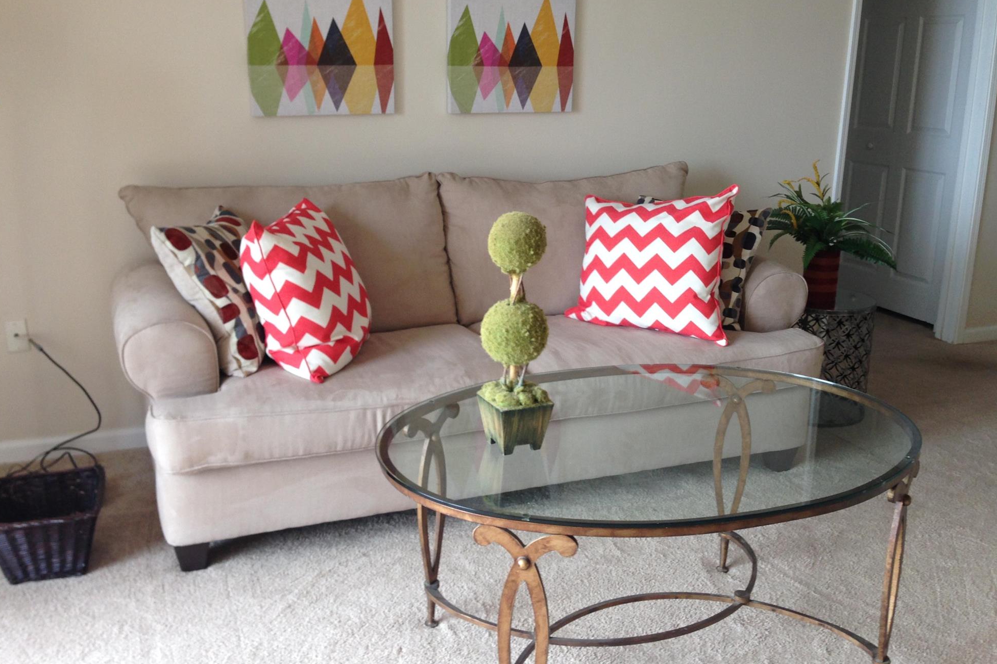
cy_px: 289
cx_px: 484
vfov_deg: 36.8
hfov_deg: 53.1
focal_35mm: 36
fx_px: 997
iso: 64
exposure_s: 1/60
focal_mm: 4.12
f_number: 2.4
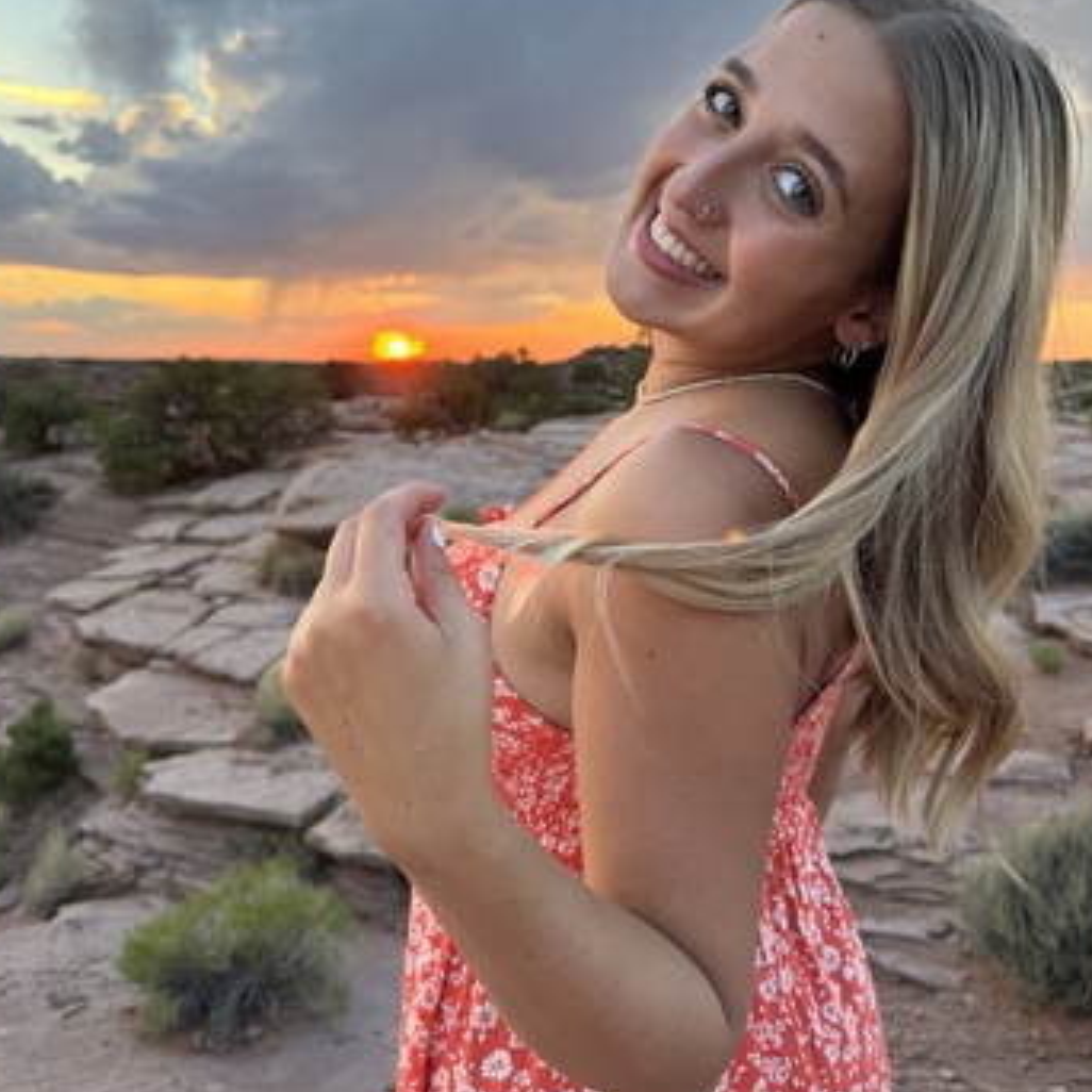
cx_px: 554
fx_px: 1106
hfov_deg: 52.5
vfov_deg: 52.3
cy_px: 450
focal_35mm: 31
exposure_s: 1/121
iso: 80
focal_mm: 6.76
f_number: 1.78
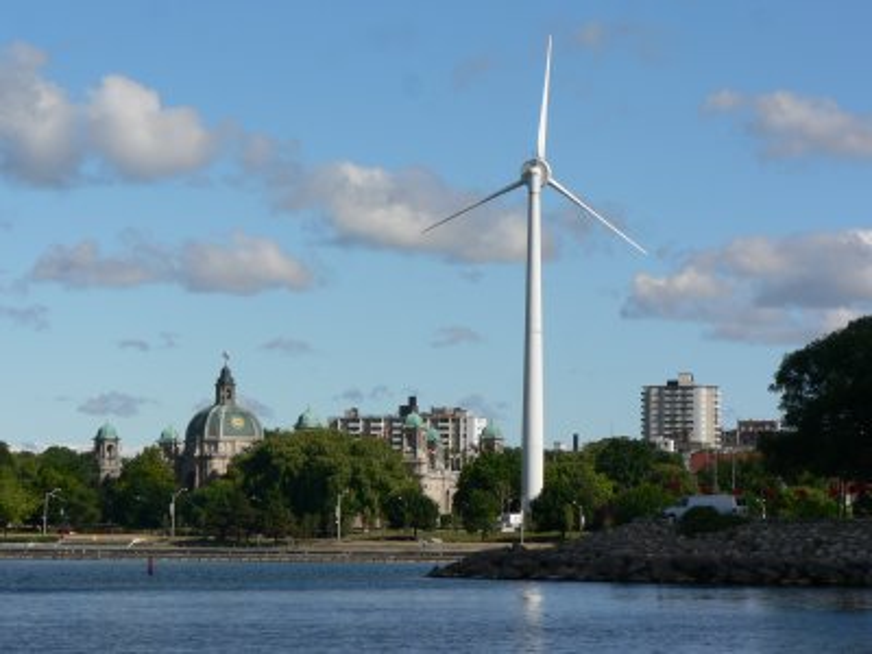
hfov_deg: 15.2
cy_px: 327
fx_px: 3275
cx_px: 436
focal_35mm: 130
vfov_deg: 11.4
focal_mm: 21.6
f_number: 5.6
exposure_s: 1/500
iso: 80
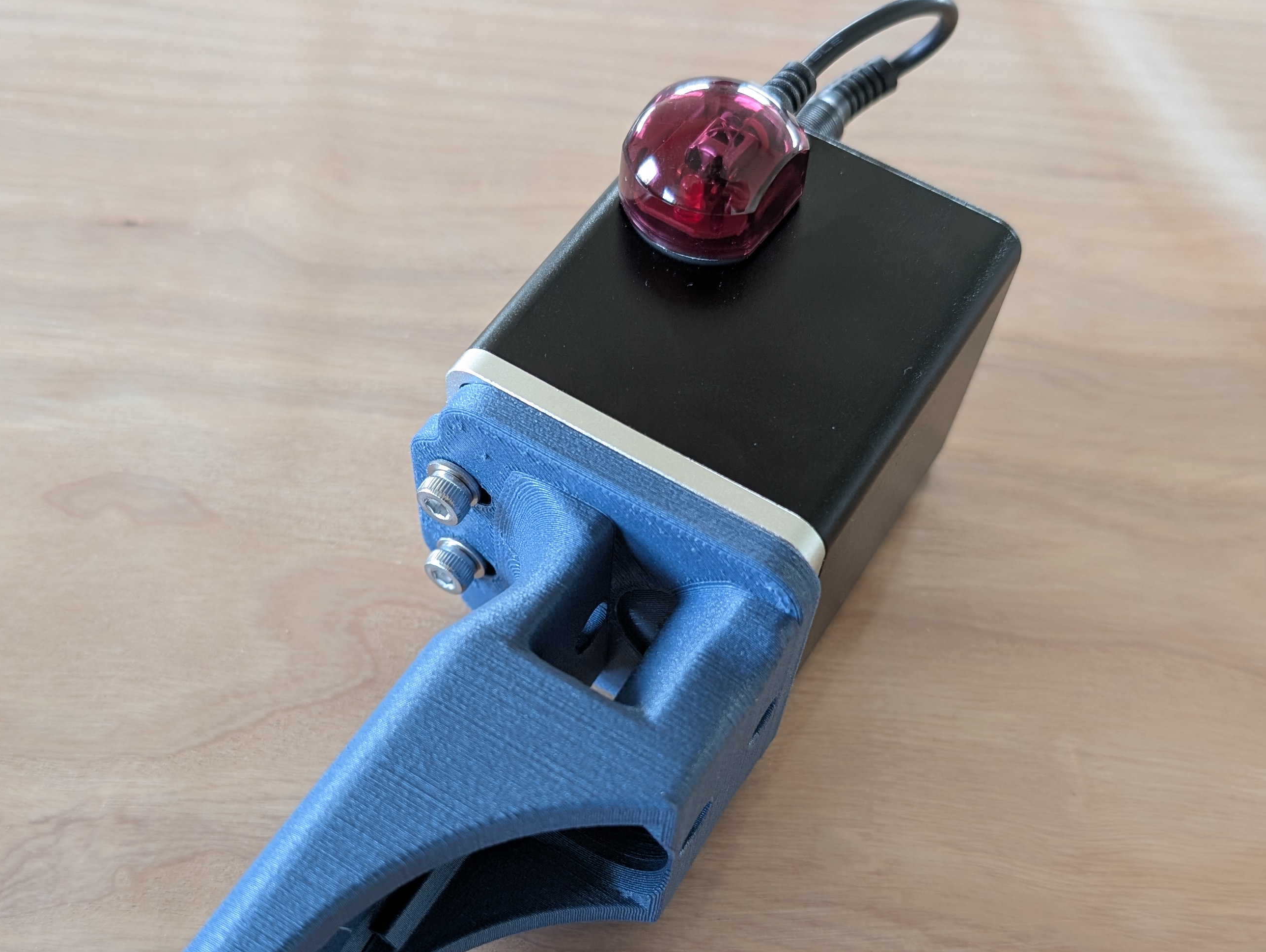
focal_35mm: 38
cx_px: 583
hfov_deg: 48.9
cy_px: 647
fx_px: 1392
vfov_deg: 37.3
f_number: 1.68
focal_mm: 6.9
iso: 161
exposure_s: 1/30.9
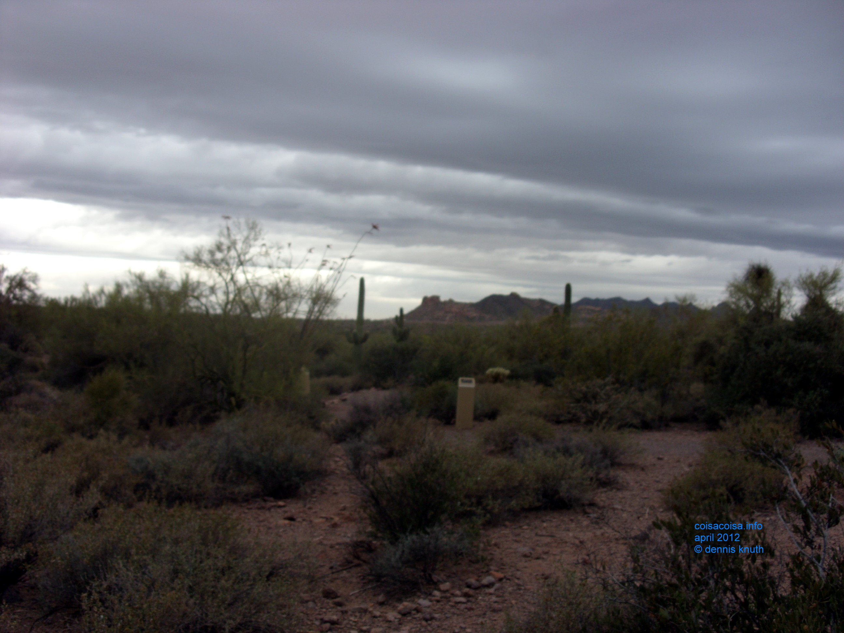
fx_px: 927
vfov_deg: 37.7
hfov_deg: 49.0
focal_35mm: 38
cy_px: 316
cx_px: 422
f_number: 2.8
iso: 50
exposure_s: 1/260
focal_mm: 6.3
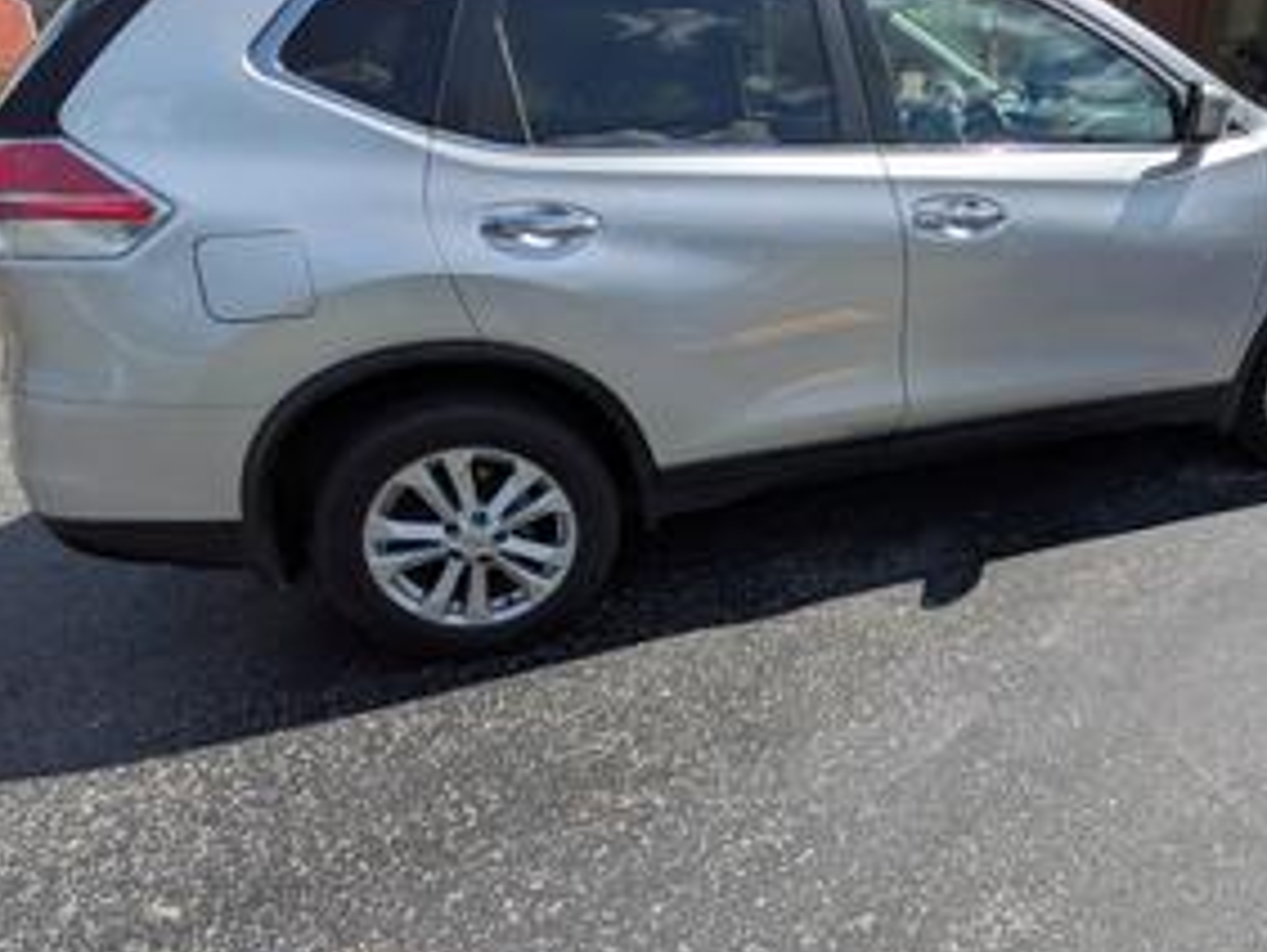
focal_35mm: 25
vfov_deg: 54.9
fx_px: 916
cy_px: 498
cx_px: 836
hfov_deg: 67.6
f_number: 2.2
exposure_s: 1/3559
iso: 49
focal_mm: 1.83
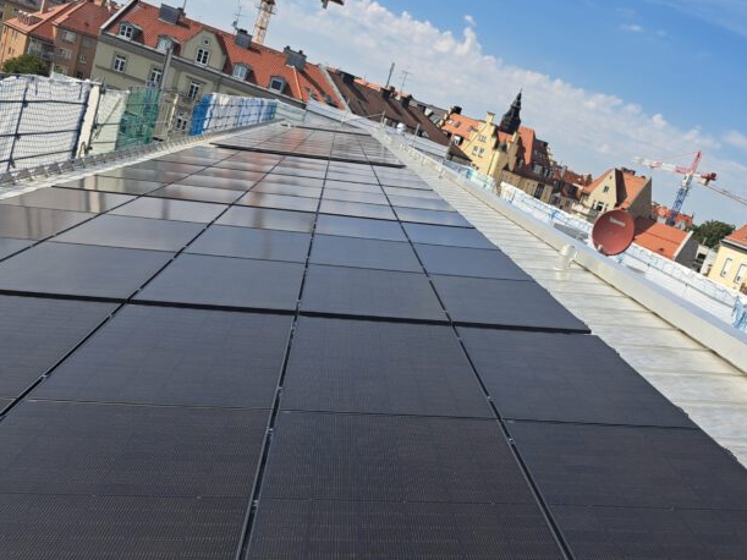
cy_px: 302
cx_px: 452
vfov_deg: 42.9
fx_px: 712
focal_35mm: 33
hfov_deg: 54.9
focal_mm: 5.23
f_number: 1.8
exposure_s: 1/1076
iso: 50
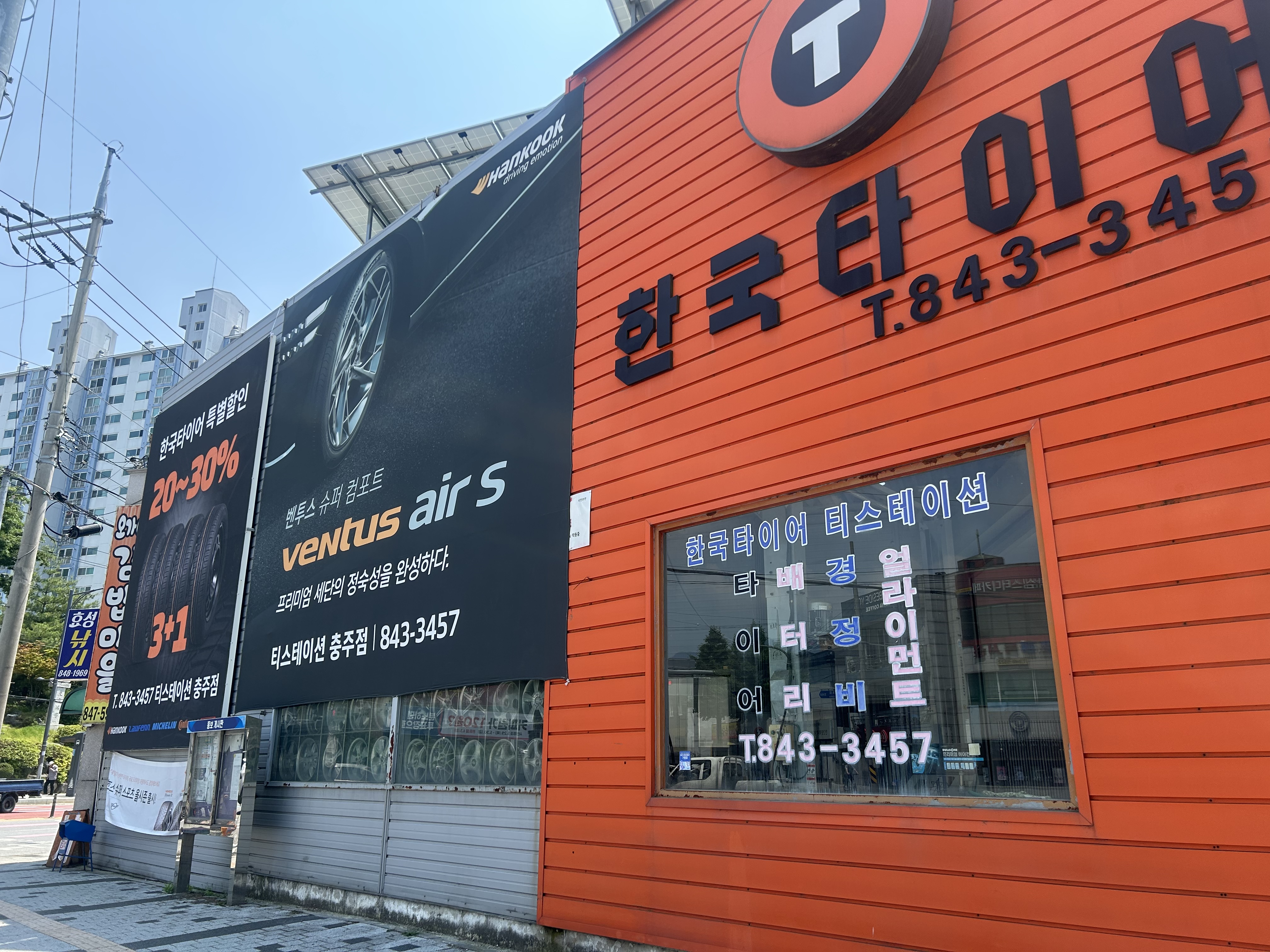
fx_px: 954
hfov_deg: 67.3
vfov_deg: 53.1
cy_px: 476
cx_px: 635
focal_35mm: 26
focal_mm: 5.7
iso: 50
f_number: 1.5
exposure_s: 1/1669
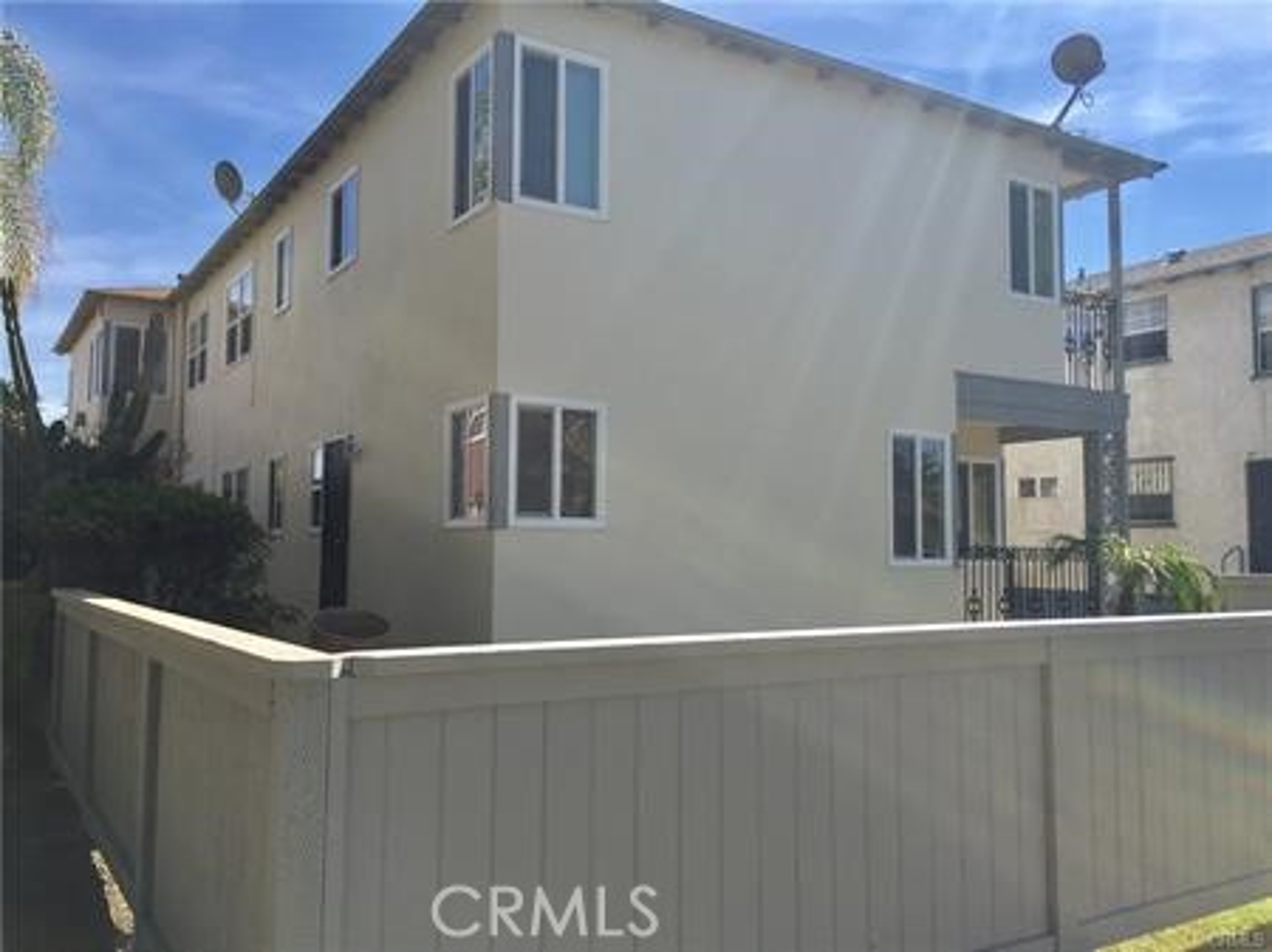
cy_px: 476
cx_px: 636
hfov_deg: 61.7
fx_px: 1065
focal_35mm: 29
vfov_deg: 48.2
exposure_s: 1/1980
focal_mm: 4.15
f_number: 2.2
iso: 32
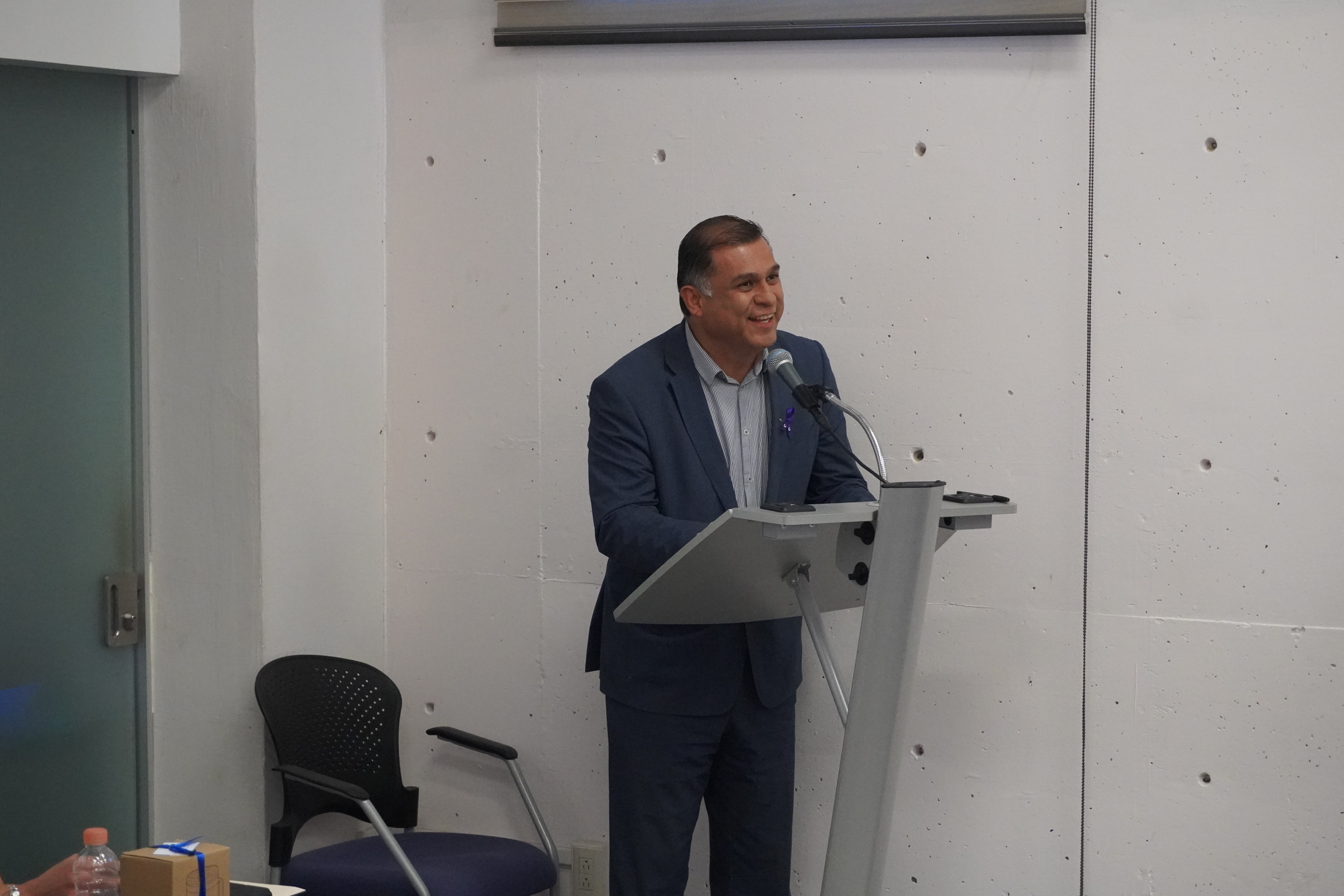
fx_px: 2912
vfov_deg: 17.5
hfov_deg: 26.0
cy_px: 448
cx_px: 690
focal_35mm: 78
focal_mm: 50
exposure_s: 1/160
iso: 4000
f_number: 5.6
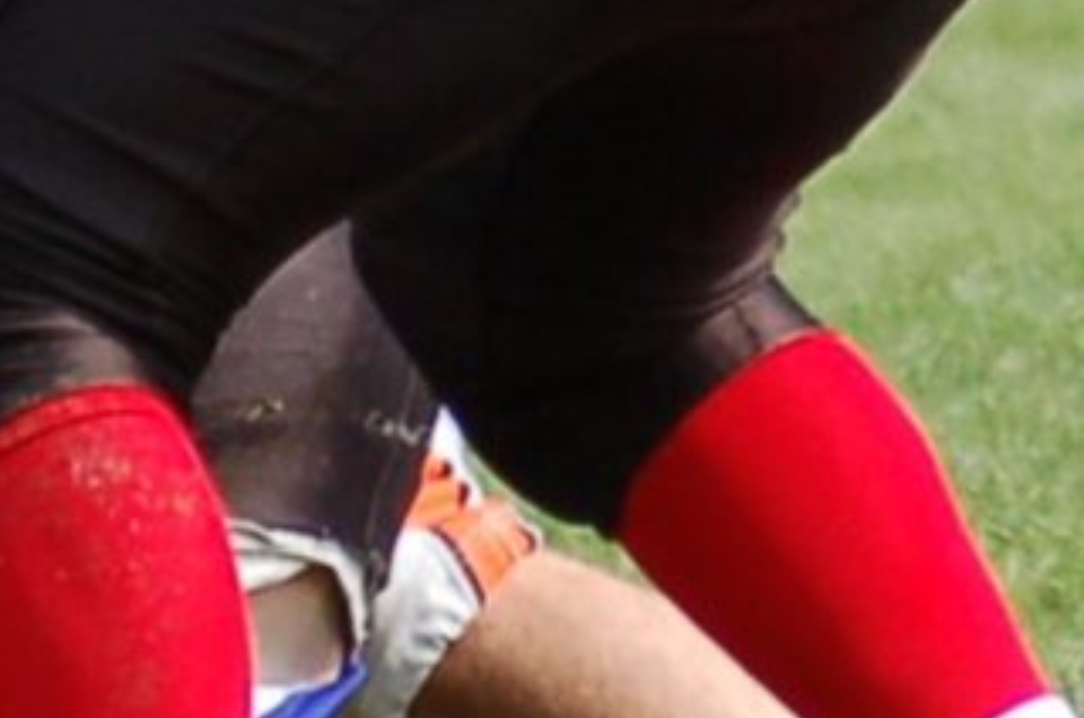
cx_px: 518
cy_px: -47
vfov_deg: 0.8
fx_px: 52649
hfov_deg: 1.2
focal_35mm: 1752
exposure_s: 1/1000
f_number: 4.8
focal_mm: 170
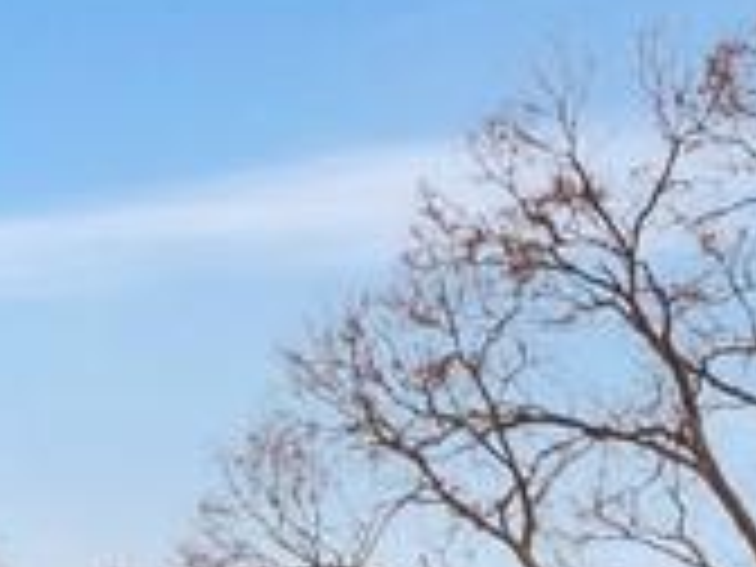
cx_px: 842
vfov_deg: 8.8
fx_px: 3189
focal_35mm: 146
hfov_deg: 13.2
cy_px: 1521
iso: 100
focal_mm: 4.5
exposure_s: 1/60
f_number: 2.8
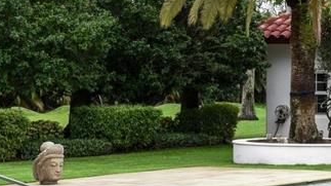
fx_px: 1342
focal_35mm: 153
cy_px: 129
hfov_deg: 13.8
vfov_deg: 7.9
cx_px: 367
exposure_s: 1/40
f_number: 11
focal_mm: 46
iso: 200
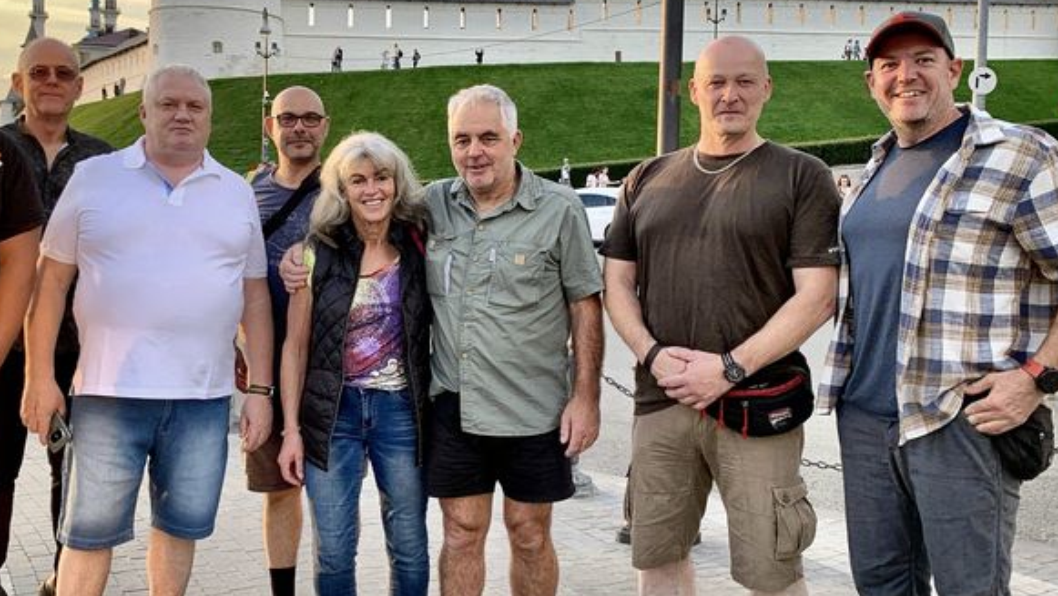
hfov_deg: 50.9
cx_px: 379
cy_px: 257
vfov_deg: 30.4
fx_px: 1094
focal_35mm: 39
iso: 25
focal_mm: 4.25
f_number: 1.8
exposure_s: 1/274
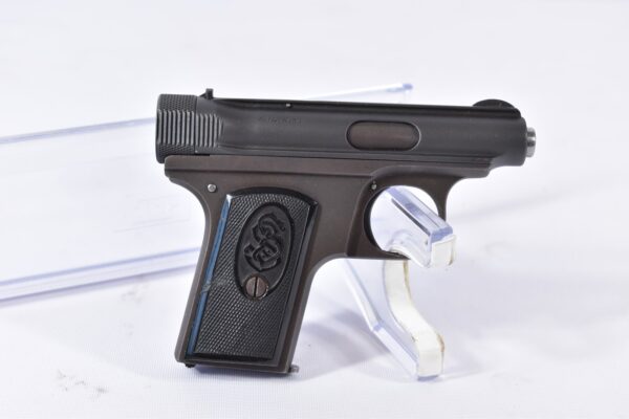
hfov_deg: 24.6
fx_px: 1441
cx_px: 314
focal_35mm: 82
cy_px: 210
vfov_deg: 16.6
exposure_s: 1/30
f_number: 5.6
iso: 640
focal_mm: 55
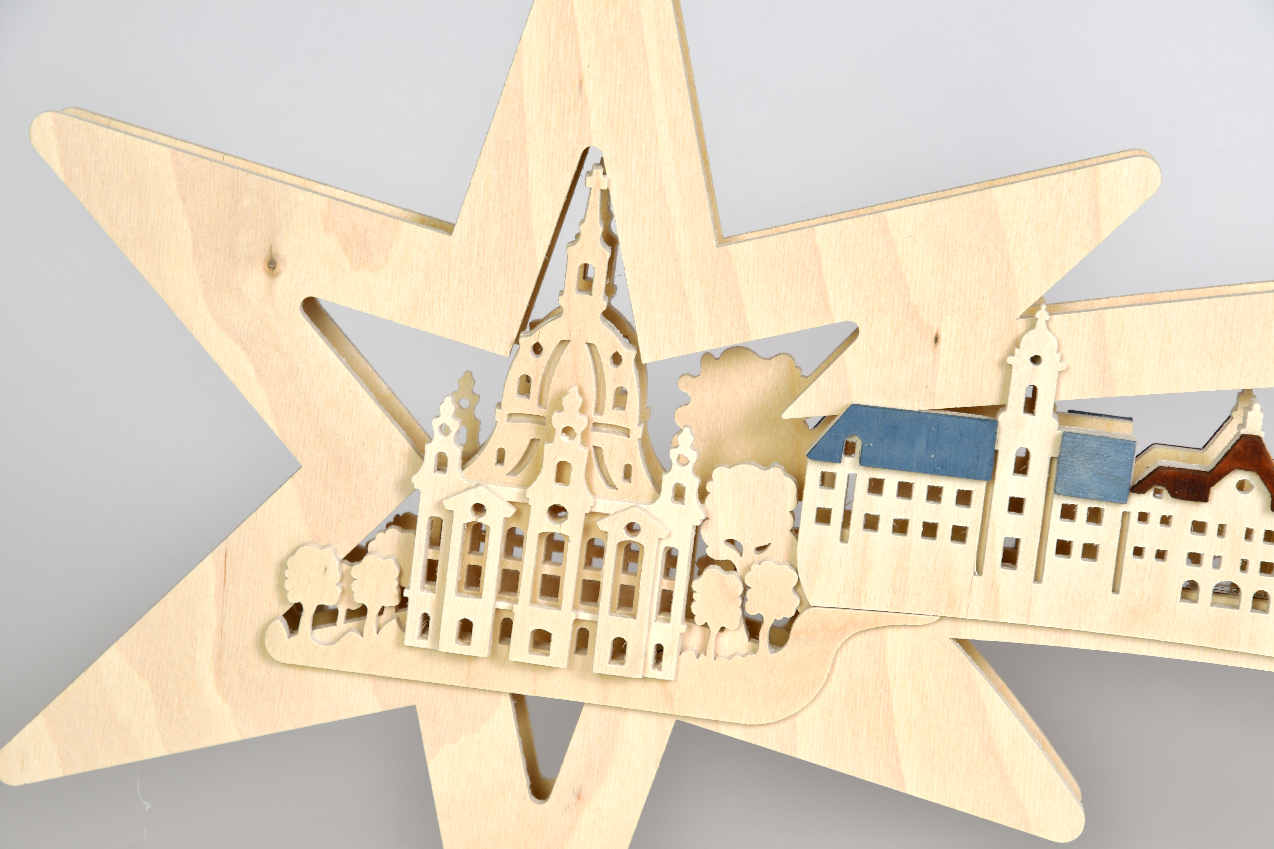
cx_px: 637
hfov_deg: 17.1
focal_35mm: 120
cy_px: 424
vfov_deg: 11.4
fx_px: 4246
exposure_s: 1/2
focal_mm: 80
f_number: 8
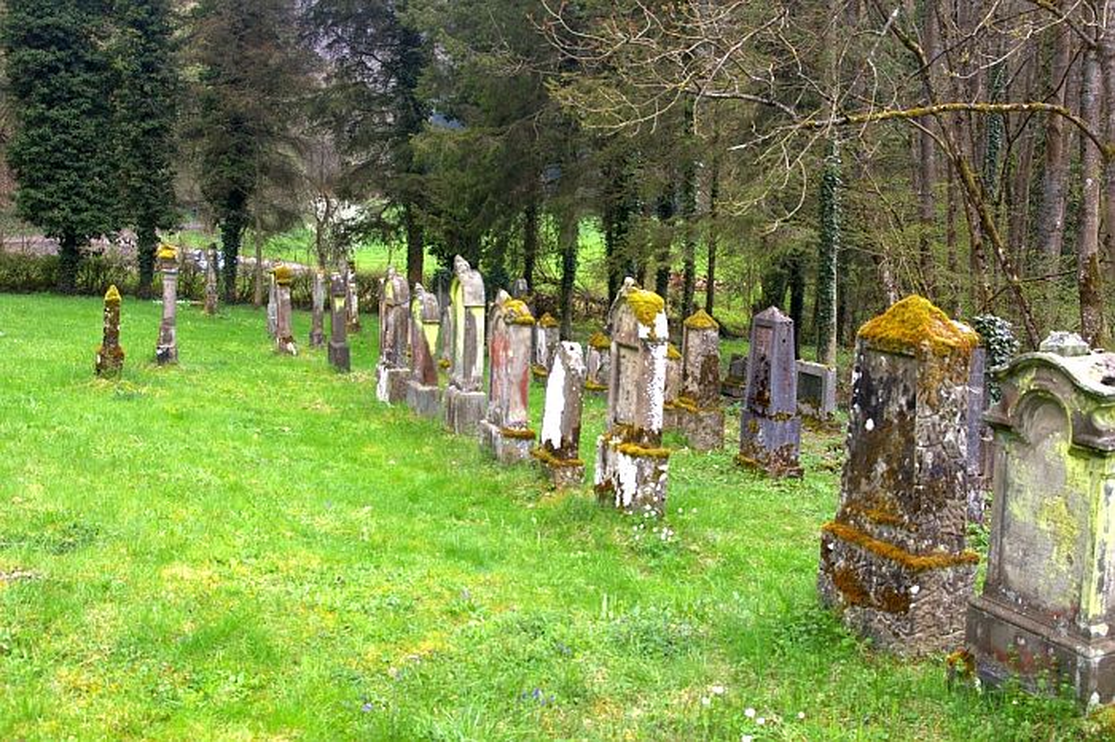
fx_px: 1207
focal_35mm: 39
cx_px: 558
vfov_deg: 34.2
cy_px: 371
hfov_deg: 49.6
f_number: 5.6
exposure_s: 1/90
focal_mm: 26
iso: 200
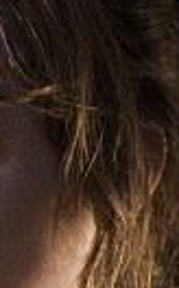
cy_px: 271
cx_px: -98
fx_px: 9235
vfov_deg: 1.8
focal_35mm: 1178
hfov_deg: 1.1
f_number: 2.8
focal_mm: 190
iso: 2000
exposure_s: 1/100
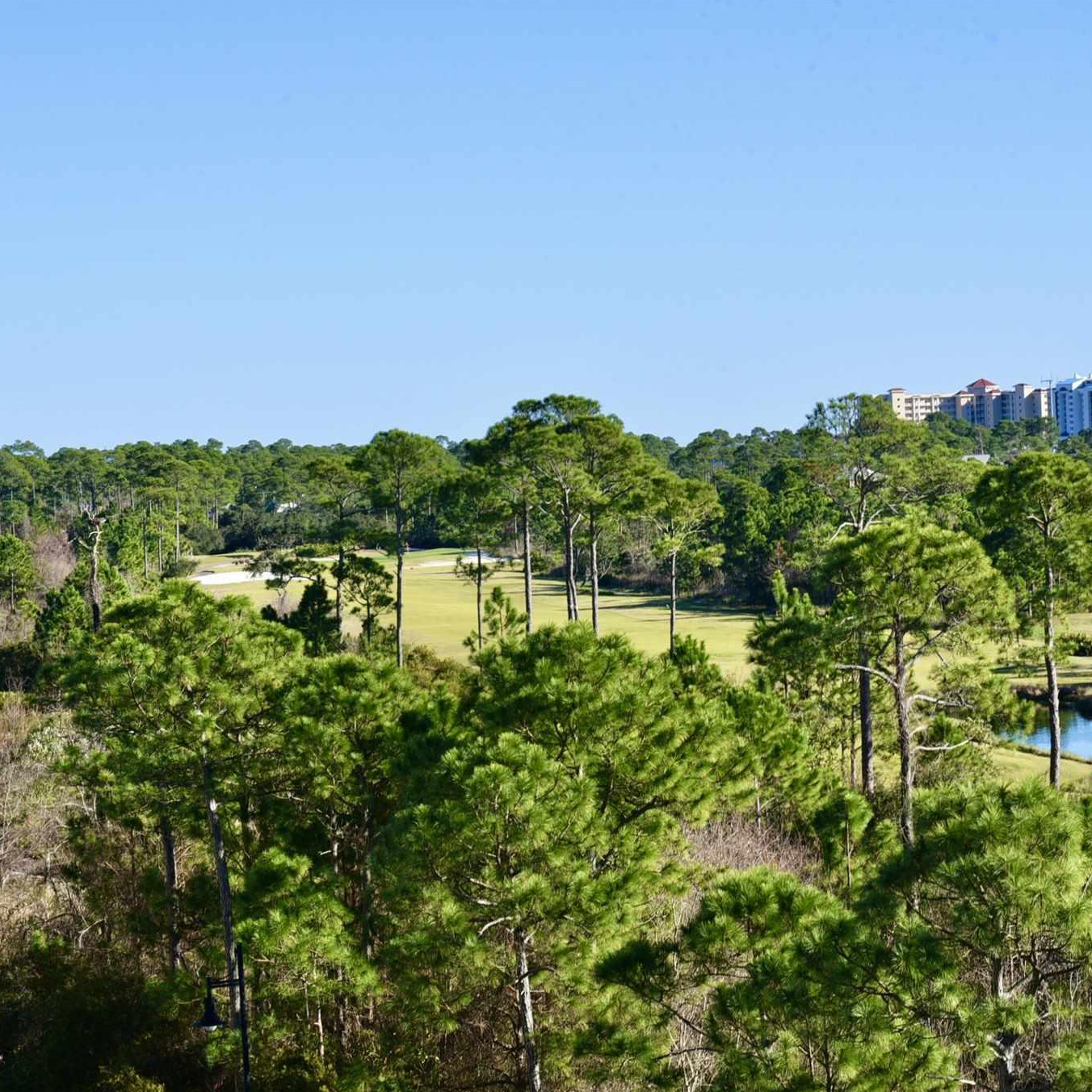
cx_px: 664
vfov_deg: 16.9
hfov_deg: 16.9
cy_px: 549
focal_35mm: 103
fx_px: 3676
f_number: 18
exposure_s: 1/200
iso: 400
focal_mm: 80
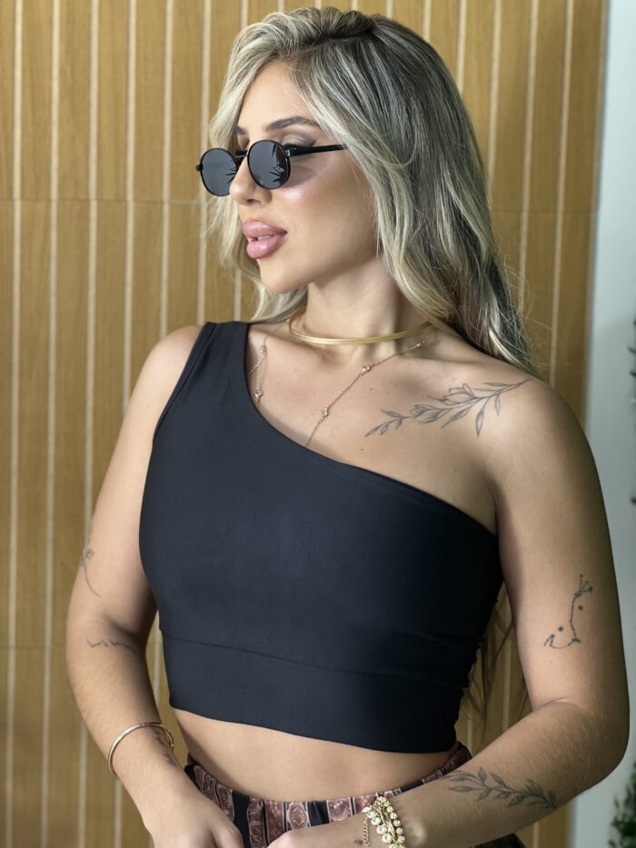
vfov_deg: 25.3
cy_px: 424
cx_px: 318
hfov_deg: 19.1
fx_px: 1886
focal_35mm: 77
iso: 125
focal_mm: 9
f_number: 2.8
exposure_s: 1/60
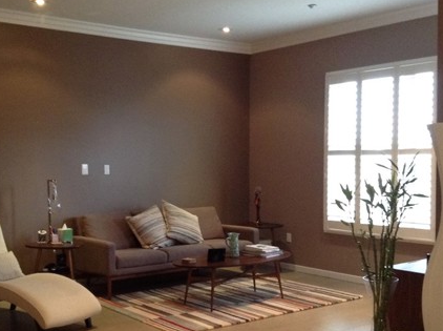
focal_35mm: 50
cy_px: 198
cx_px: 154
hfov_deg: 37.9
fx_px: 639
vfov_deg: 29.0
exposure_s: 1/25
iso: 200
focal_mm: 3.3
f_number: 2.4
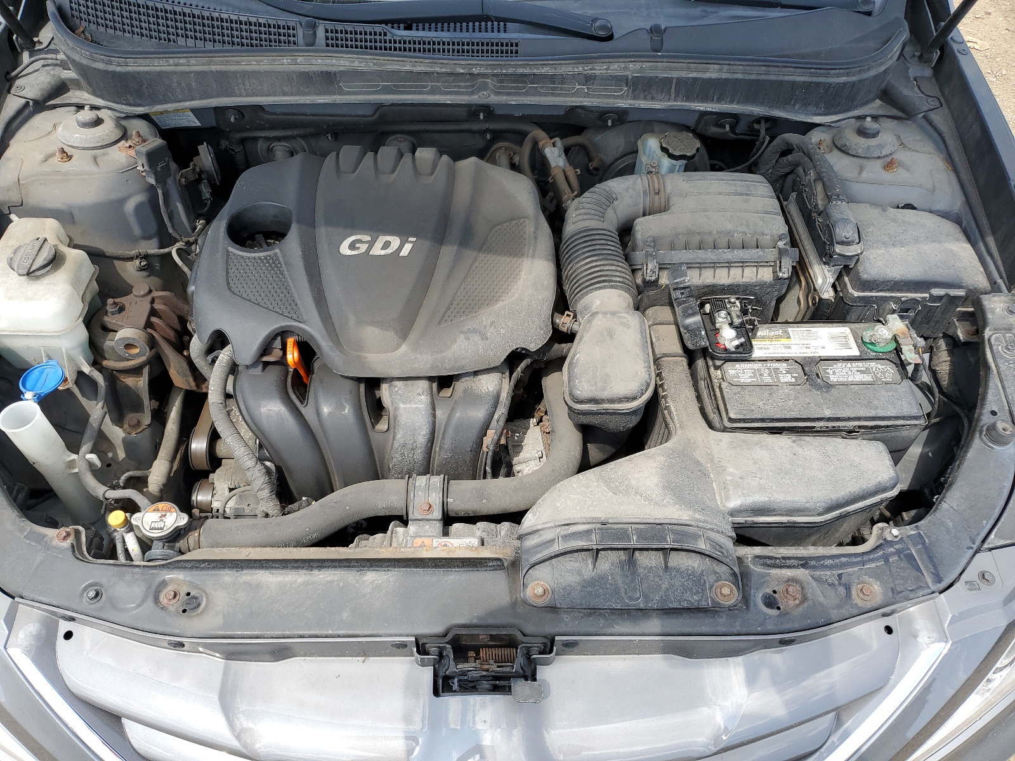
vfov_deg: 53.1
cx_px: 508
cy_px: 380
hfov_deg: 67.3
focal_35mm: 26
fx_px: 762
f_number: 1.5
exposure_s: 1/714
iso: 50
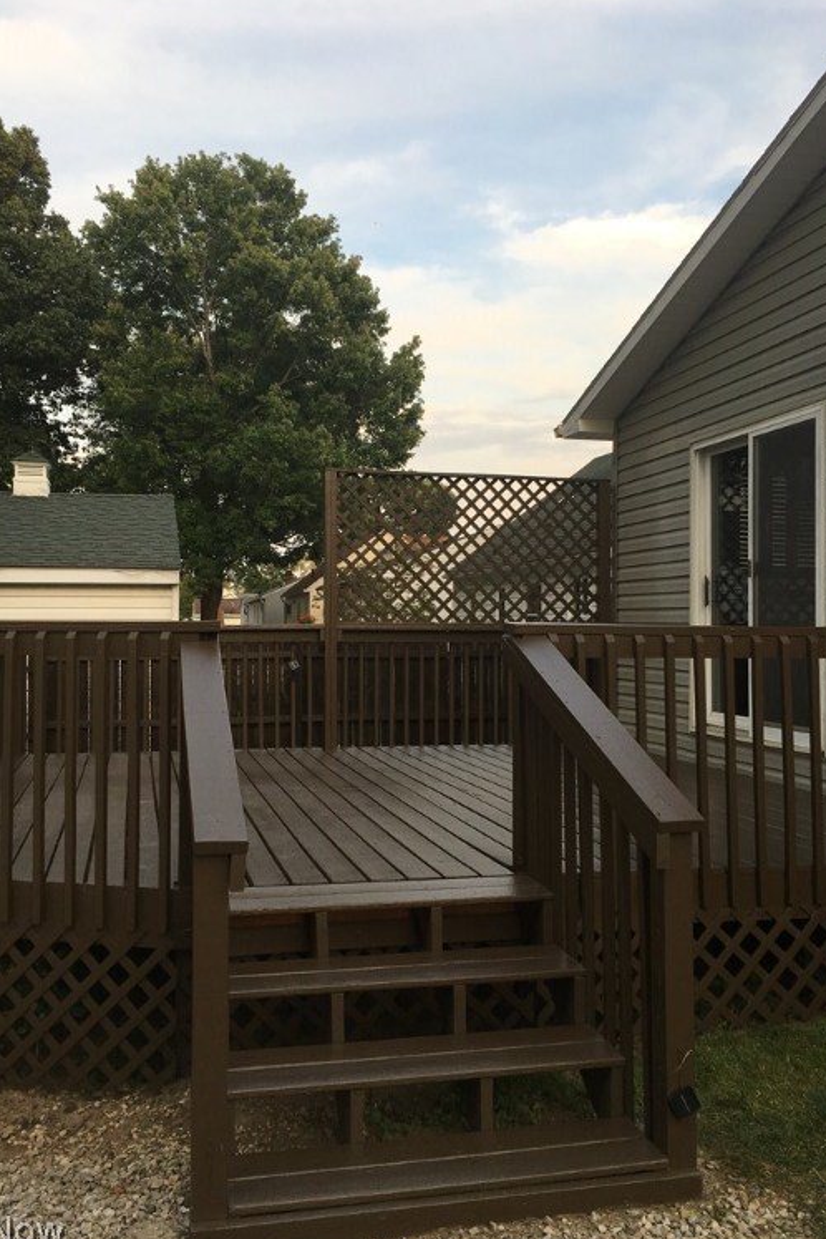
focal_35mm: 31
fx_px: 1067
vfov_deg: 60.3
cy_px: 620
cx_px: 370
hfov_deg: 42.3
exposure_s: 1/176
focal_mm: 4.15
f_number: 2.2
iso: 25
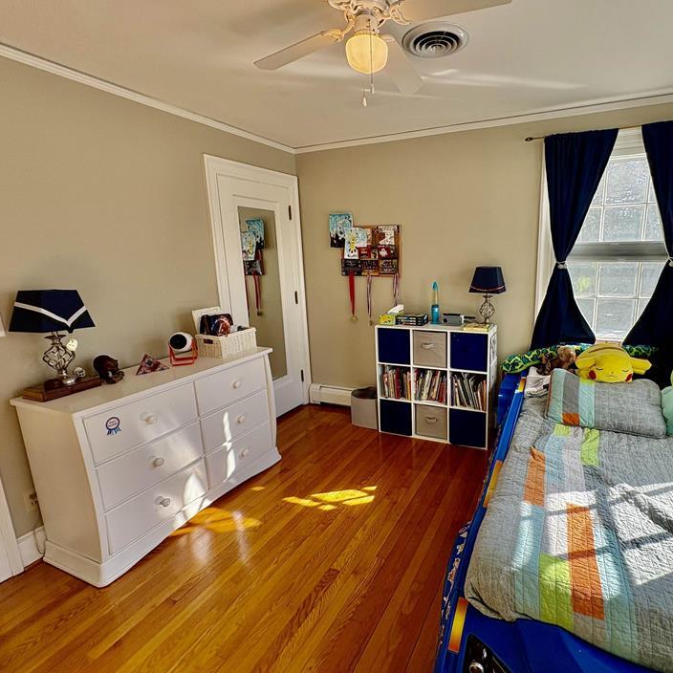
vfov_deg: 80.7
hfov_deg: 79.7
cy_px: 336
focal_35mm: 18
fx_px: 396
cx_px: 405
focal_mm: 2.22
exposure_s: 1/135
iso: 80
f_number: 2.2
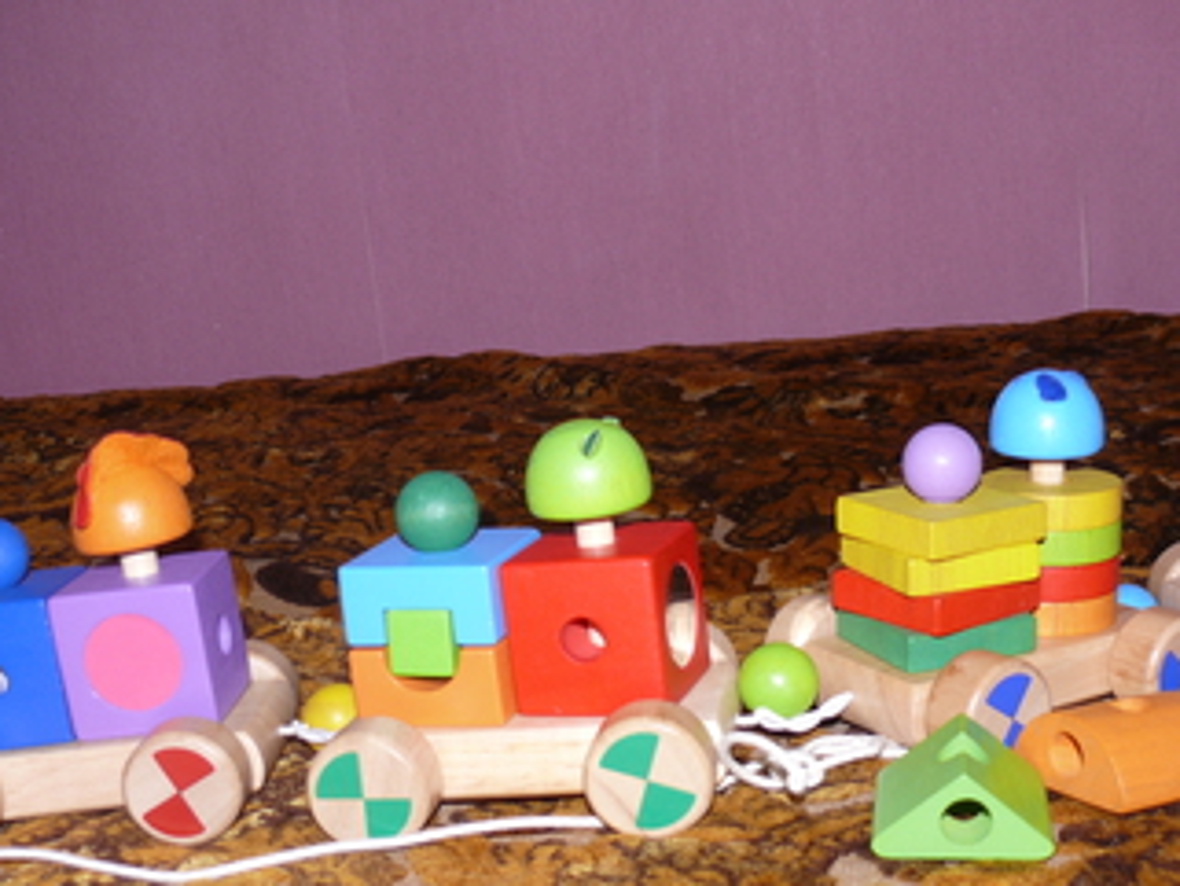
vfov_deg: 29.6
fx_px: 1671
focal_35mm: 49
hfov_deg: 38.7
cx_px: 728
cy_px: 540
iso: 100
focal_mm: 7.4
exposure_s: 1/40
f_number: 2.8
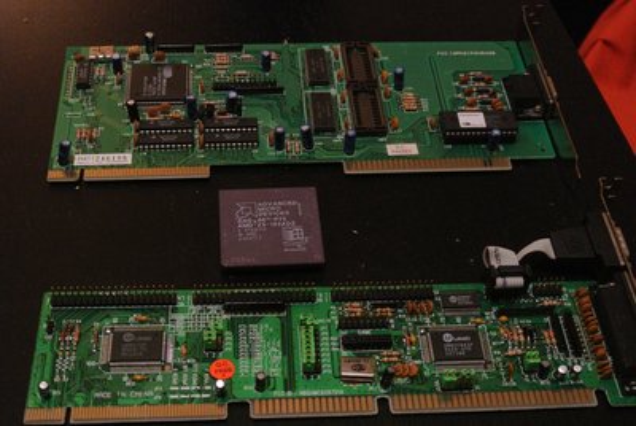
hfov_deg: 38.1
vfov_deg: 26.1
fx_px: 920
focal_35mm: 52
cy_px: 213
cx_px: 318
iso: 3200
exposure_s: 1/60
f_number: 4.8
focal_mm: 19.6
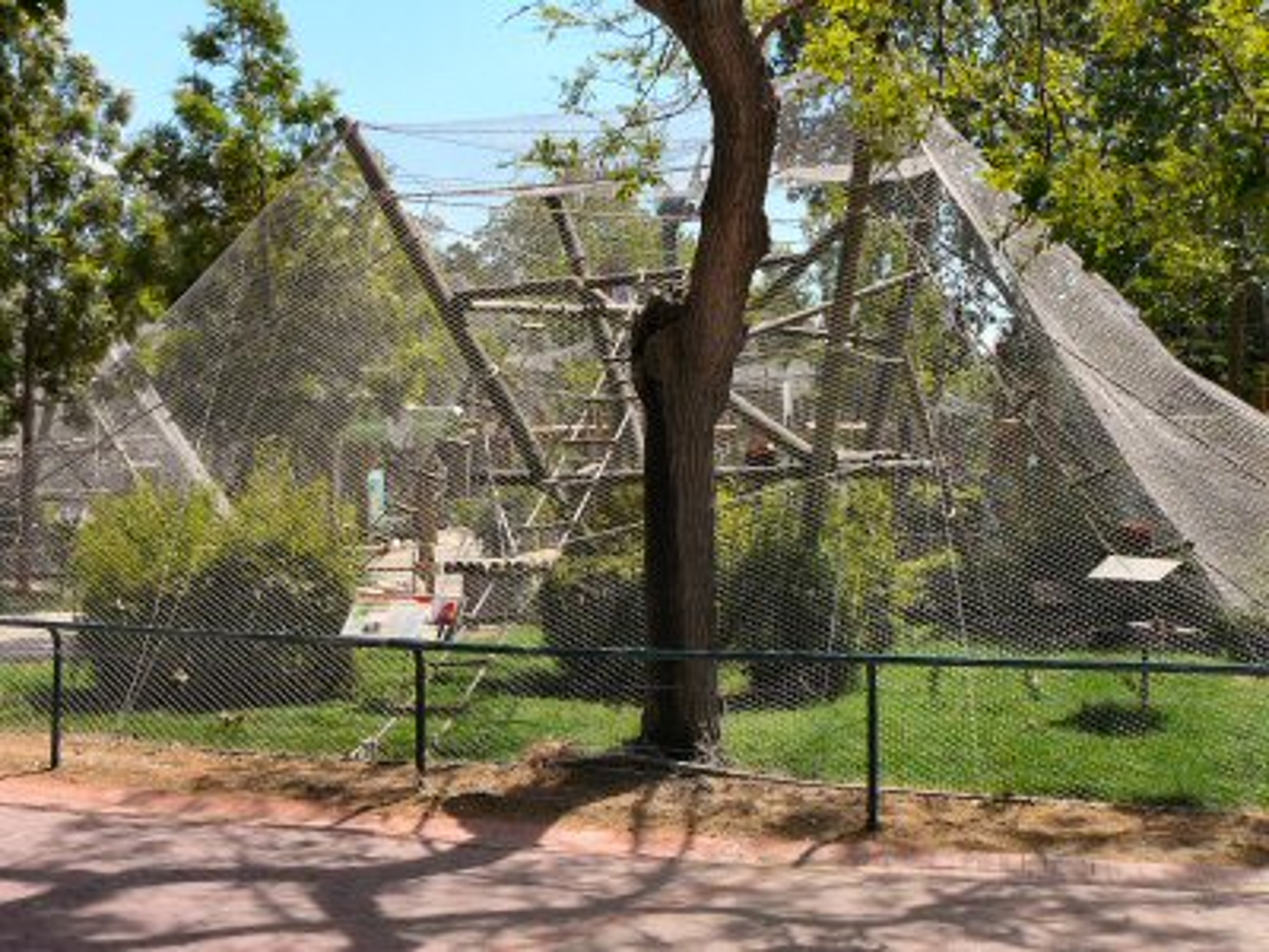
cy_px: 476
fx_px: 1503
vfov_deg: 35.1
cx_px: 634
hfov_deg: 45.8
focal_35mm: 41
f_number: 5
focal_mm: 6.1
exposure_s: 1/400
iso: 100
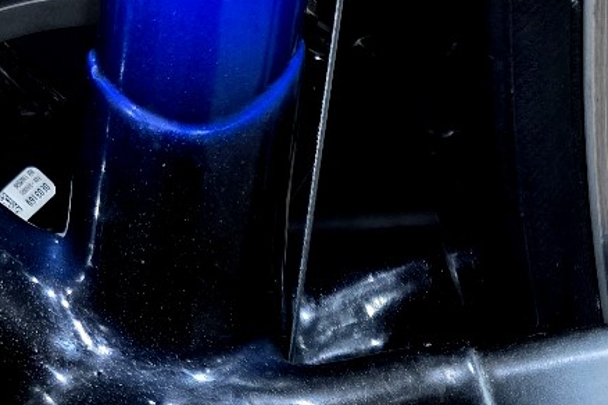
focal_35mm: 82
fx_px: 1385
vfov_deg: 14.6
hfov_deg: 23.9
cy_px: 726
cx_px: 582
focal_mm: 6.3
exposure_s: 1/100
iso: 250
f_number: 1.7
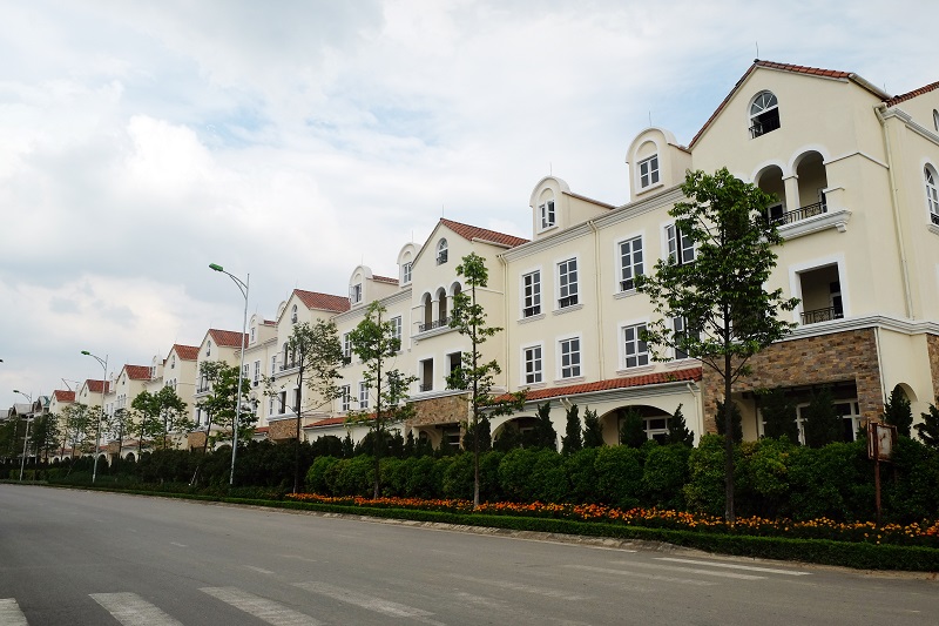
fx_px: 704
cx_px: 470
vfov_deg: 47.9
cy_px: 313
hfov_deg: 67.4
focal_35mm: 27
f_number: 11
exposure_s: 1/420
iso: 400
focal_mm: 18
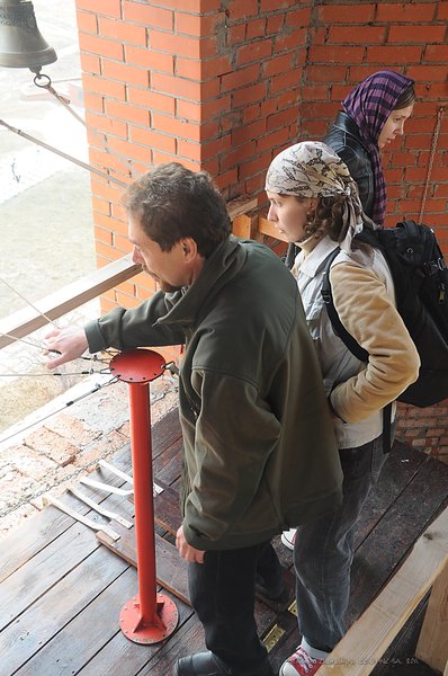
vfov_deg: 46.5
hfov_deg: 31.8
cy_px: 338
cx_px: 224
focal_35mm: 42
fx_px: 787
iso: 400
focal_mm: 28
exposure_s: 1/50
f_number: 8
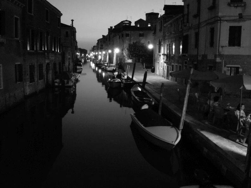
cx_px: 104
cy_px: 76
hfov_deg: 58.0
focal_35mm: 31
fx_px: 225
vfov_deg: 45.2
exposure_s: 1/3
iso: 800
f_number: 1.8
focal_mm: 4.3
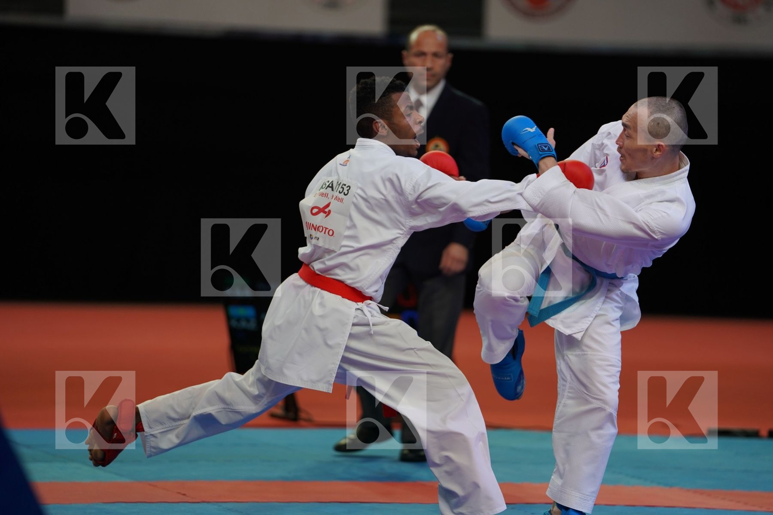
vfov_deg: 6.9
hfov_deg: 10.3
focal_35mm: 200
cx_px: 386
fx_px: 4294
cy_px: 258
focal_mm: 200
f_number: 2.8
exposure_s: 1/1000
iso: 640
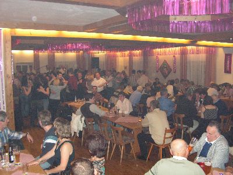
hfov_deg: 51.4
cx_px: 116
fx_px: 242
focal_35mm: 36
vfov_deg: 39.7
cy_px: 88
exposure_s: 1/40
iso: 160
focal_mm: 6
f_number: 3.2
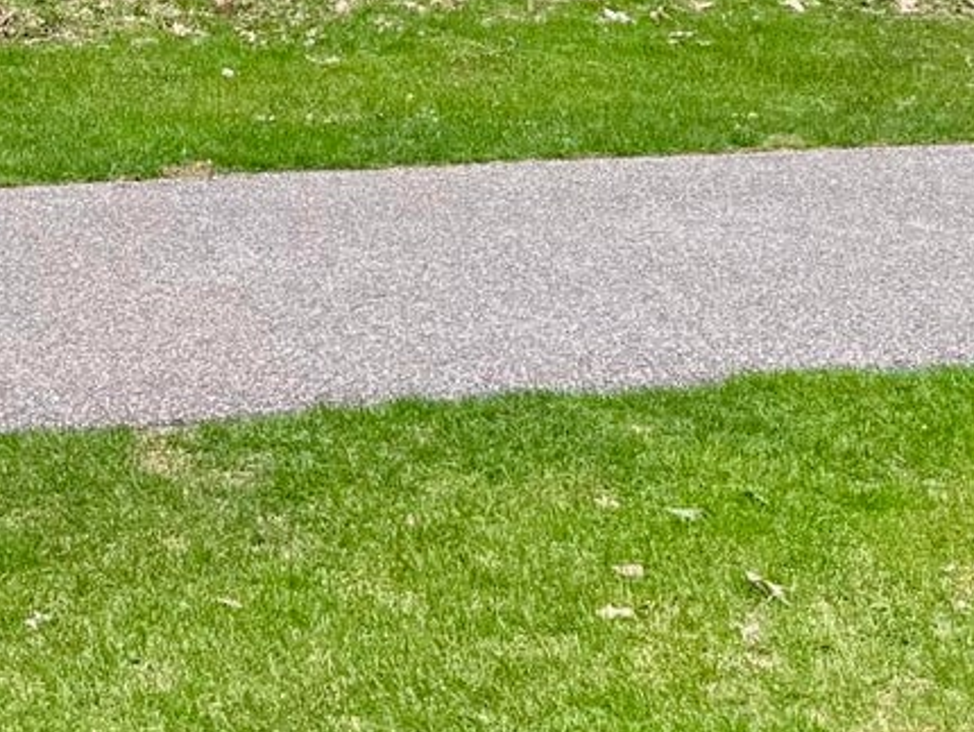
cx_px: 58
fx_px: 3350
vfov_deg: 11.6
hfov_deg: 16.3
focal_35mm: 119
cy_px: -555
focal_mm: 6.76
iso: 80
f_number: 1.78
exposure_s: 1/747
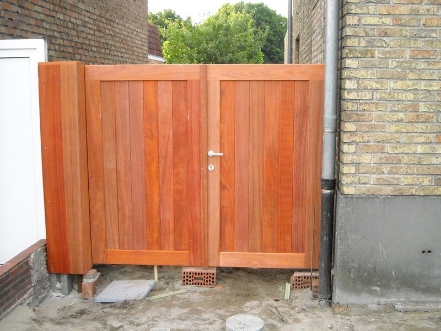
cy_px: 166
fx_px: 561
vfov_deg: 32.9
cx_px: 220
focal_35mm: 44
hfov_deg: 42.9
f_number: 3.1
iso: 518
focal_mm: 7.1
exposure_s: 1/250
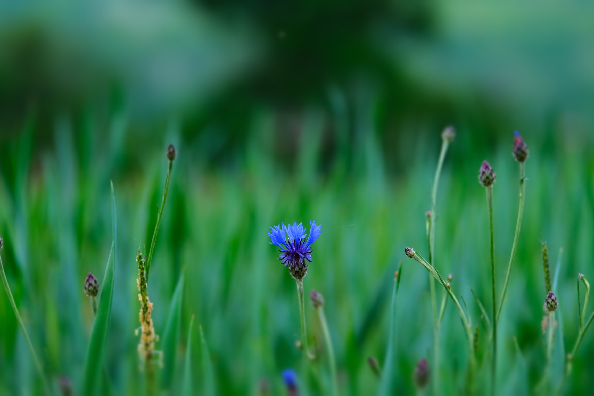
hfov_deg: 10.7
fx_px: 3168
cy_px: 198
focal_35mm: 192
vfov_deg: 7.2
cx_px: 297
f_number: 5.8
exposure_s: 1/180
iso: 160
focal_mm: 127.9
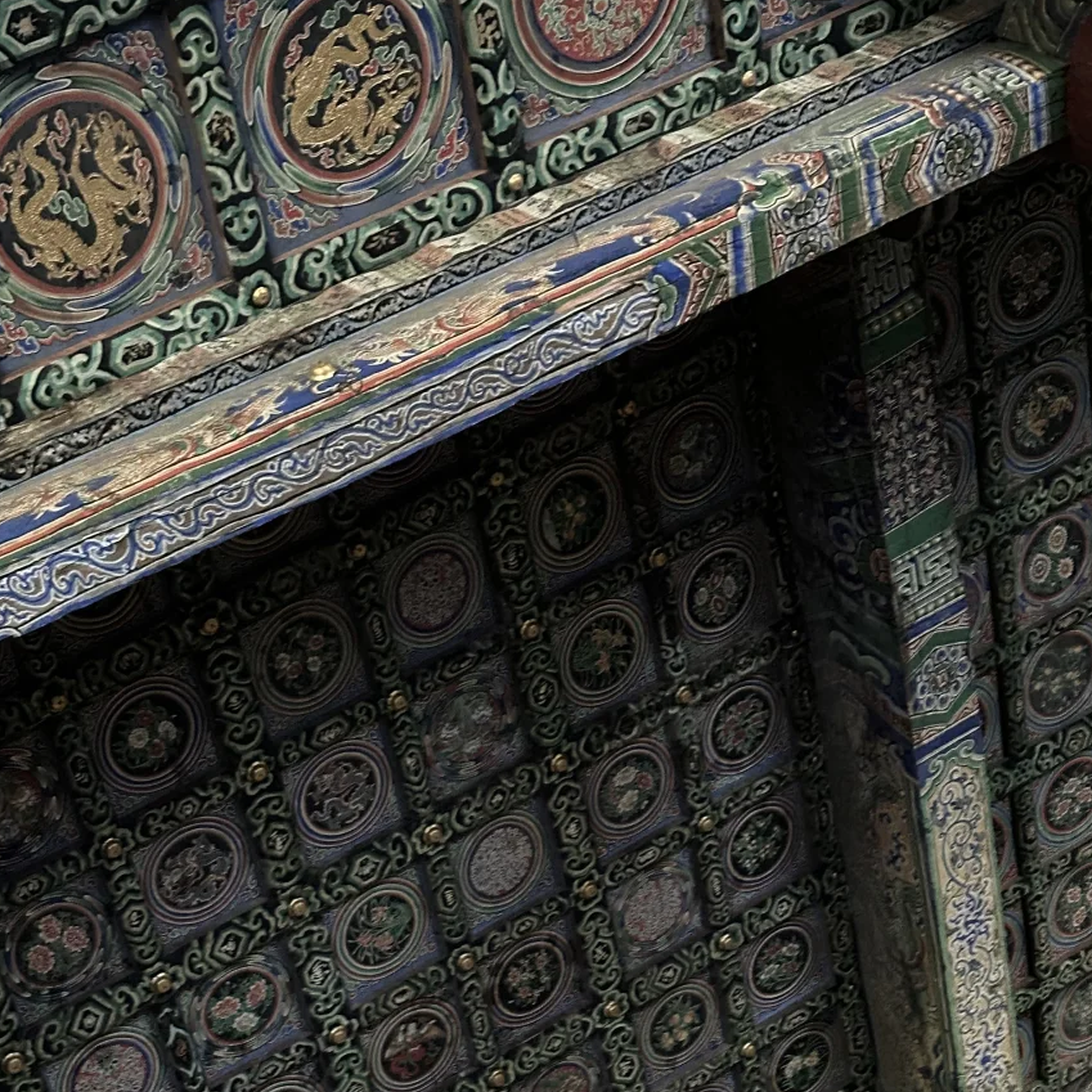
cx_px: 437
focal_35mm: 72
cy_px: 900
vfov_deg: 23.6
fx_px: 2570
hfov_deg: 24.0
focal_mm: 6.86
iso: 1000
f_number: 1.78
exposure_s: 1/15
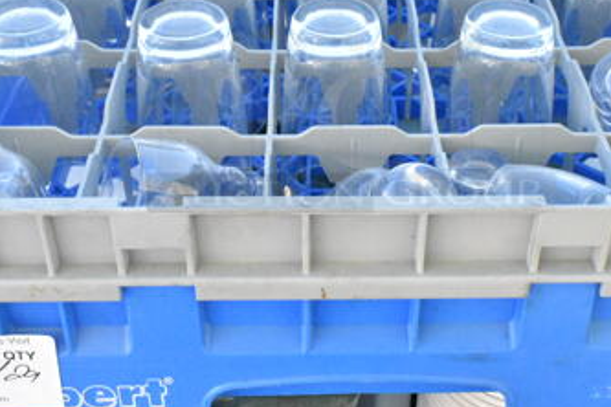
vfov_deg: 24.4
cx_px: 352
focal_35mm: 55
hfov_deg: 36.2
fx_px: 933
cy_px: 116
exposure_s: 1/800
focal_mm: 20
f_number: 11
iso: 6400
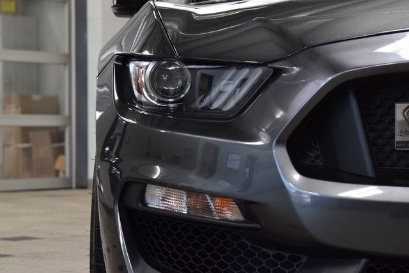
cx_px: 204
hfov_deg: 19.5
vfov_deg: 13.0
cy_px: 136
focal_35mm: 105
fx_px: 1193
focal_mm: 70
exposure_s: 1/30
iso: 800
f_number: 7.1
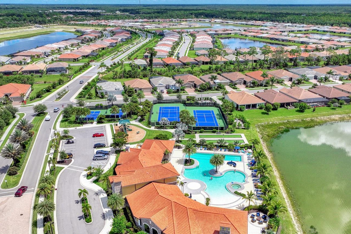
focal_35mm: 31
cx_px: 181
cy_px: 149
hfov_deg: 60.3
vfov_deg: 42.0
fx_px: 302
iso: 100
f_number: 3.5
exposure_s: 1/4000
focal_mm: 12.3
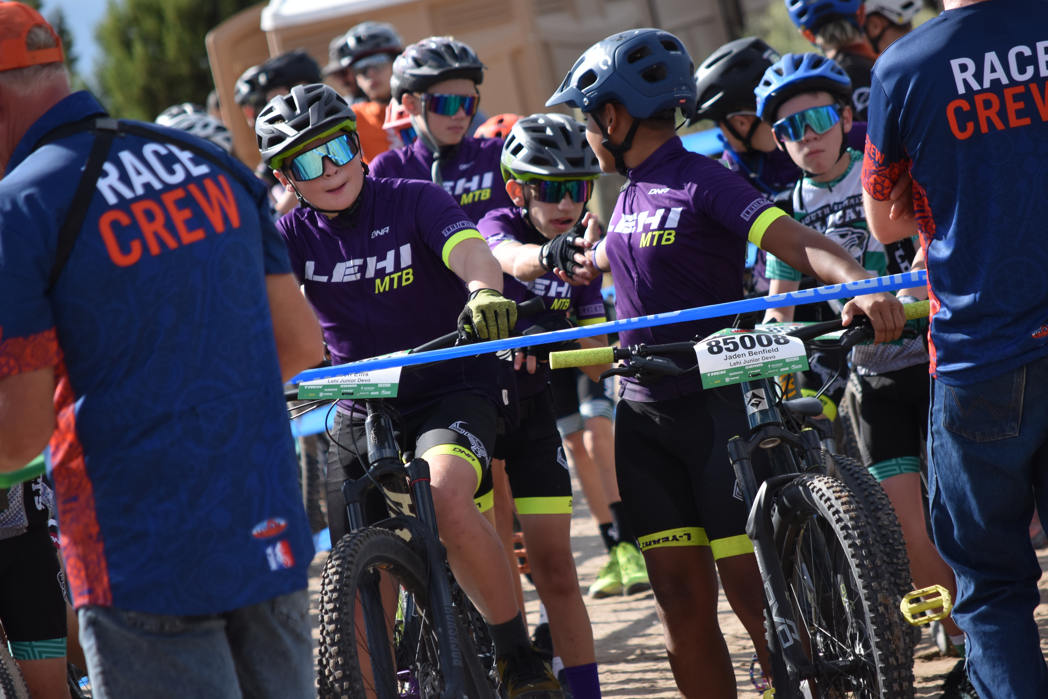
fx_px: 7859
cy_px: 350
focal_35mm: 270
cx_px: 524
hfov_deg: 7.6
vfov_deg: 5.1
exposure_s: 1/1250
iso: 400
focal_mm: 180
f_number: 5.6
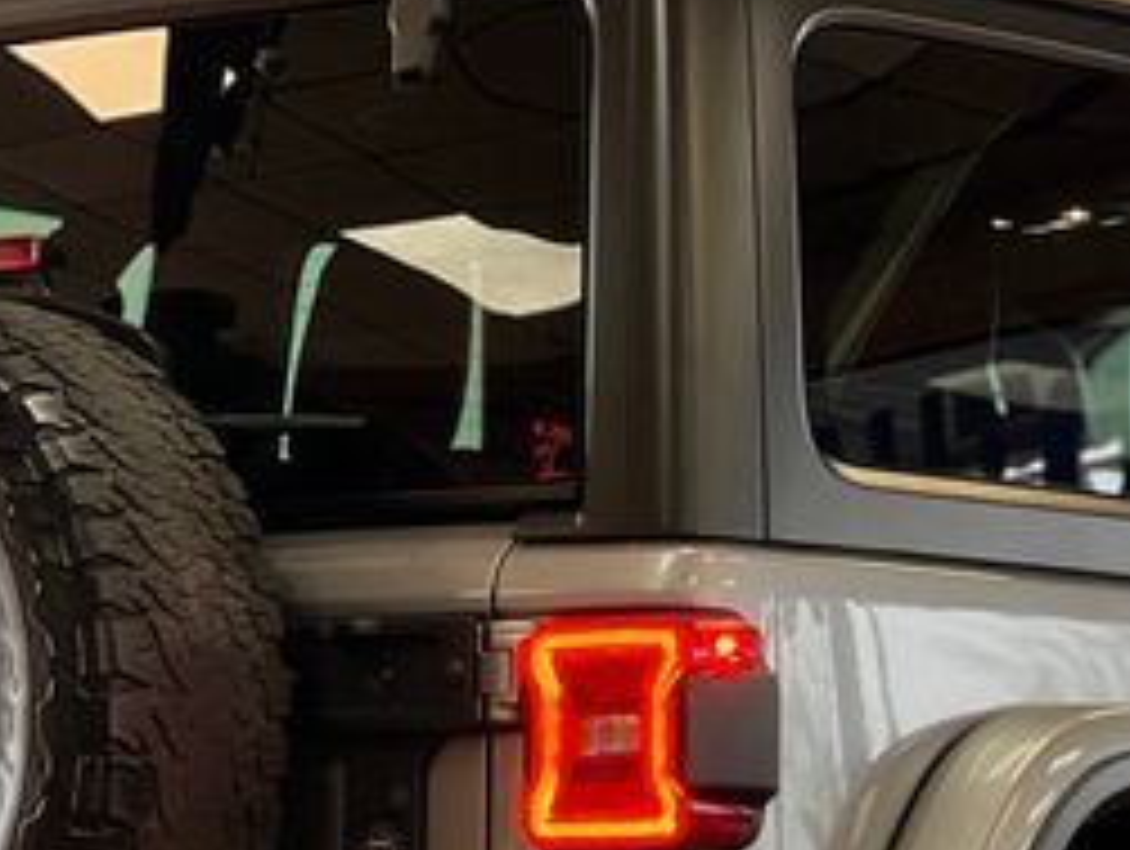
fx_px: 6407
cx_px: 770
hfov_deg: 10.1
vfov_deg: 7.6
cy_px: 899
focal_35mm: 196
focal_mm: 9
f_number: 2.8
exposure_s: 1/40
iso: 125
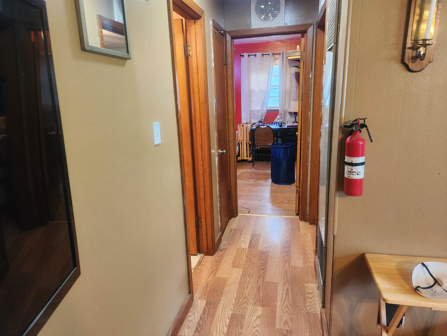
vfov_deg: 58.9
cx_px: 224
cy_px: 168
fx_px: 297
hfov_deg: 73.9
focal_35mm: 23
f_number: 1.8
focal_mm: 5.4
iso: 640
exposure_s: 1/60
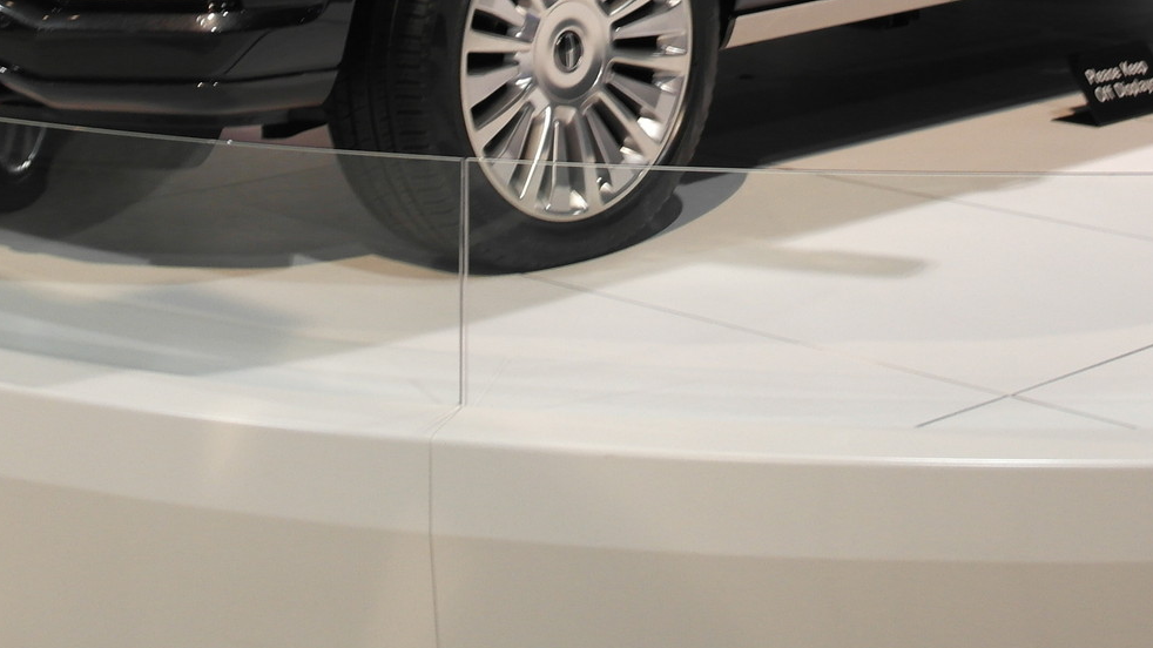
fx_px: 2445
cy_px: -272
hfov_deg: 26.5
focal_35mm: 80
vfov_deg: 14.3
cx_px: 608
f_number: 3.5
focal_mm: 20
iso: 400
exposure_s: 1/50
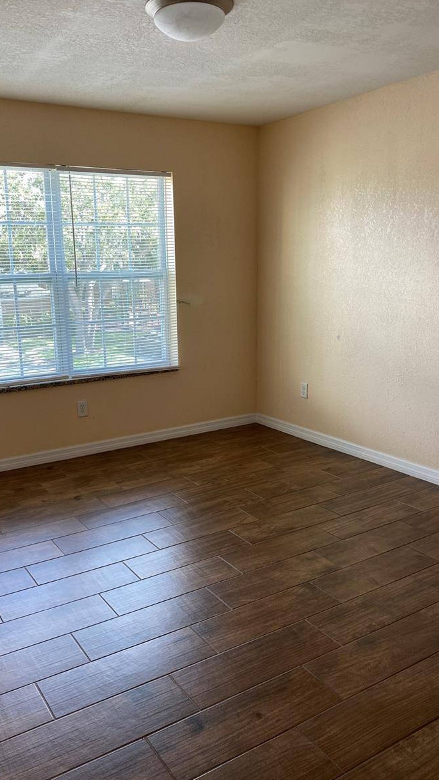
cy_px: 383
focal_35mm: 29
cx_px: 189
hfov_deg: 40.1
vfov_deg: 66.1
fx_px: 600
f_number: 1.8
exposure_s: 1/120
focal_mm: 4.25
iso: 50
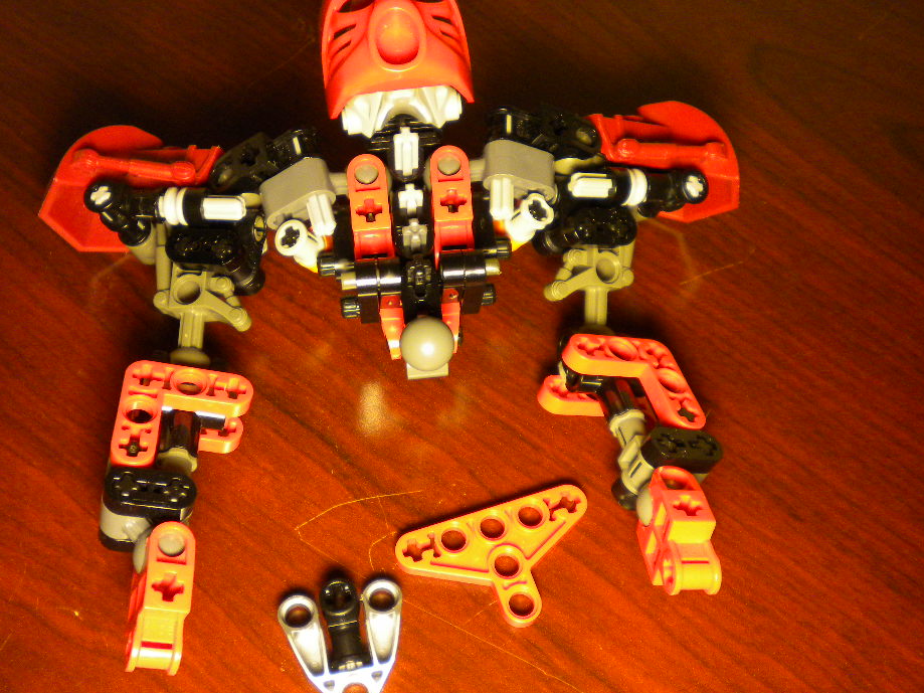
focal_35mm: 39
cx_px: 418
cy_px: 378
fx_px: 1041
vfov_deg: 36.8
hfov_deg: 47.8
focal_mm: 6.3
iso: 363
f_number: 3.1
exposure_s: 1/60
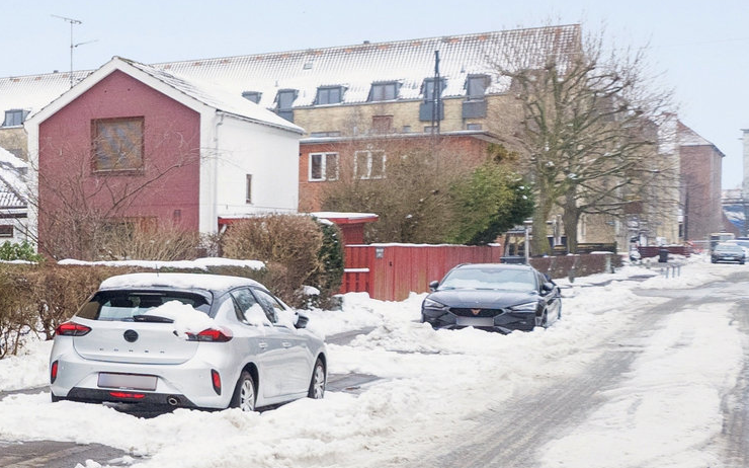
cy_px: 329
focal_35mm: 62
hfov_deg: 20.9
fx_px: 1265
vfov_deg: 20.8
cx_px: -639
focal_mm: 15
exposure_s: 1/250
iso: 640
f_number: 5
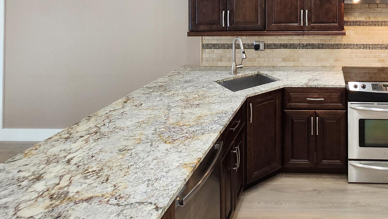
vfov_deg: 35.9
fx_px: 288
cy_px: -17
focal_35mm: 28
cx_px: 316
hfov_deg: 61.6
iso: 320
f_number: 2.2
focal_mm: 1.74
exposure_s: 1/60
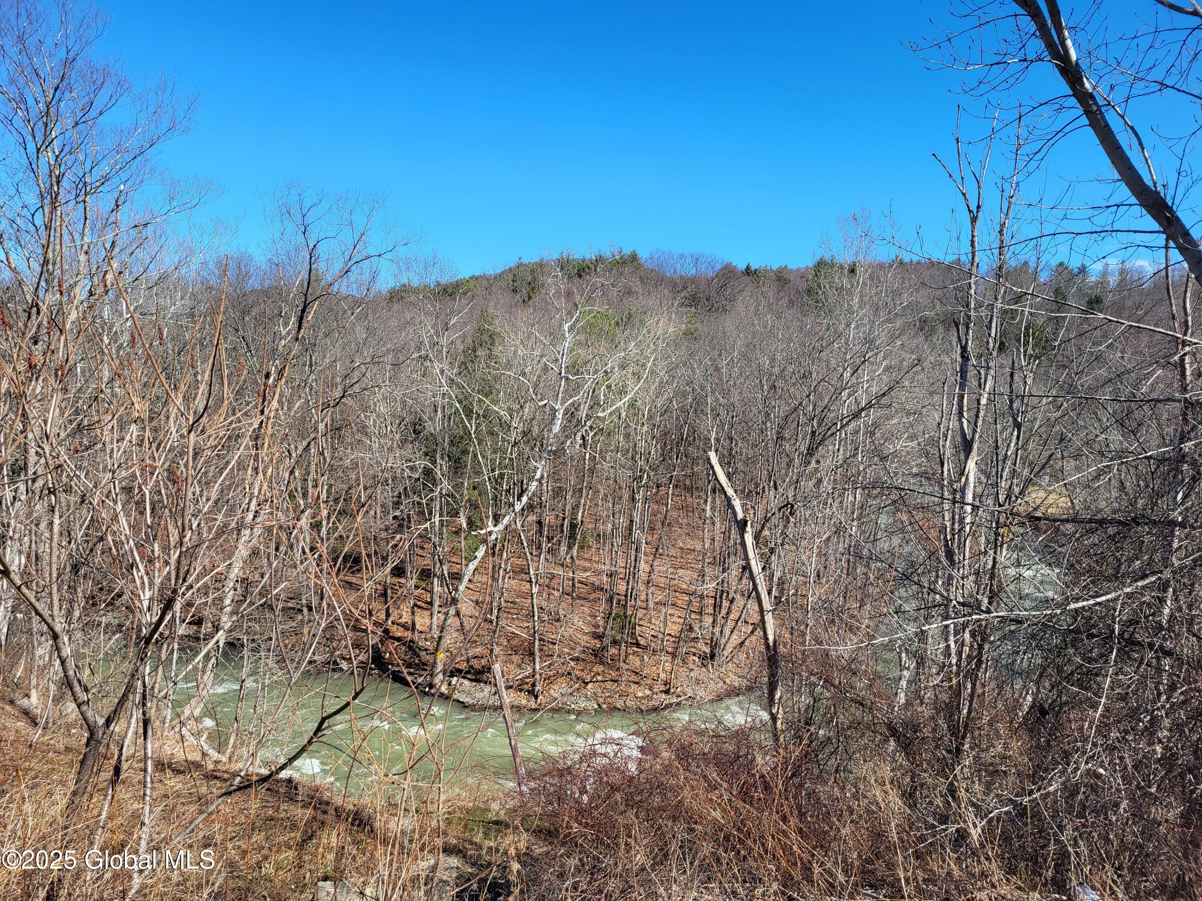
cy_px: 450
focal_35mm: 26
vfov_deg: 53.1
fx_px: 903
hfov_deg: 67.3
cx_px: 601
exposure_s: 1/1571
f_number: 1.8
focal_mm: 5.4
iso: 40
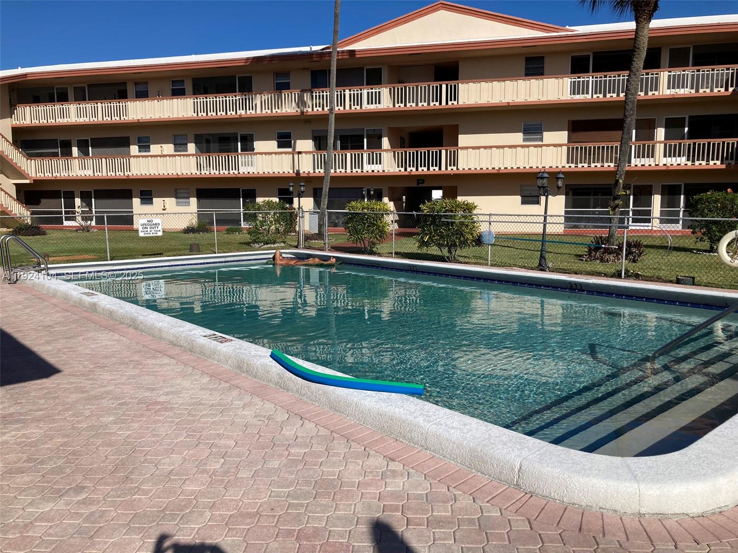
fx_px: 597
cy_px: 276
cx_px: 369
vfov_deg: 49.7
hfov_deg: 63.4
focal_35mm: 28
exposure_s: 1/3745
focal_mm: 3.99
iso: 25
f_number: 1.8
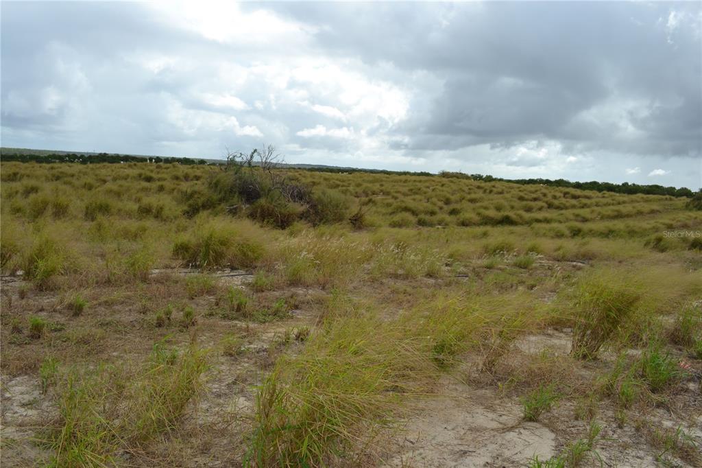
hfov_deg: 67.4
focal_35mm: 27
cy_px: 234
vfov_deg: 47.9
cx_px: 351
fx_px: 526
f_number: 10
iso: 100
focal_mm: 18
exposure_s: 1/200
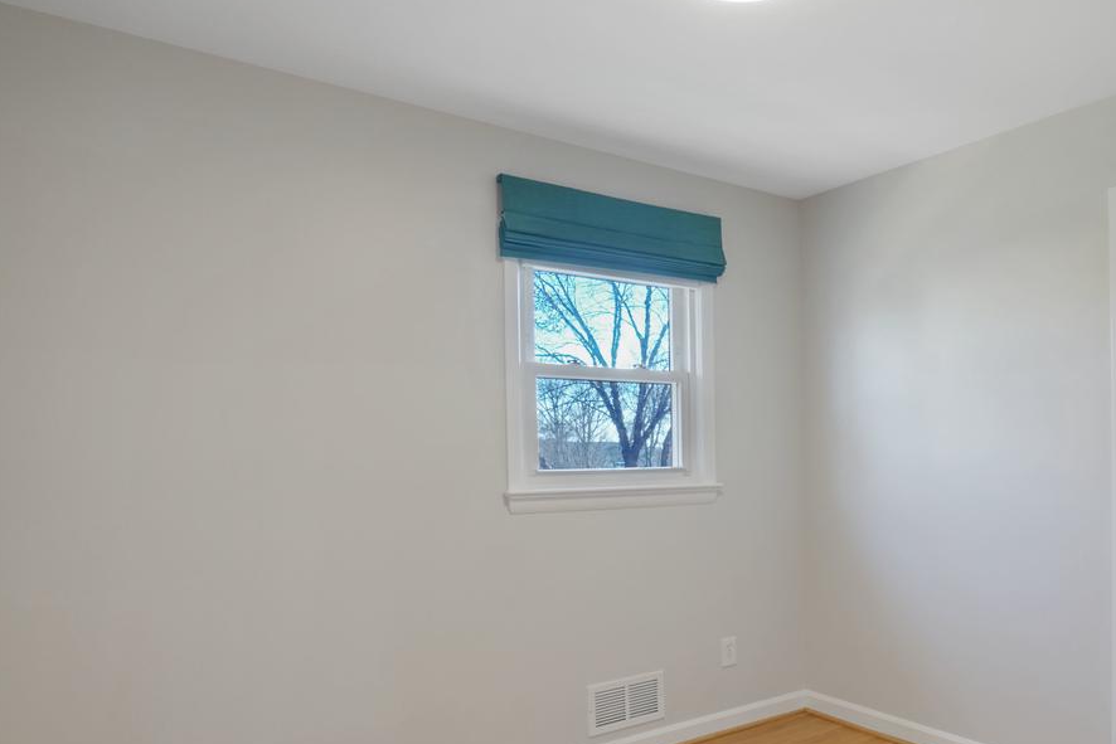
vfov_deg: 49.0
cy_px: 470
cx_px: 777
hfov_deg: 66.8
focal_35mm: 26
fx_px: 806
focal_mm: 16
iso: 1250
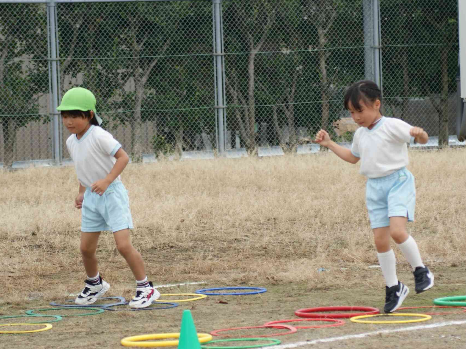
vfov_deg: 7.6
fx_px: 2639
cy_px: 174
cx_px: 219
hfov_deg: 10.1
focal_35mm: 196
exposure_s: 1/200
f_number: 6.3
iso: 100
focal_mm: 120
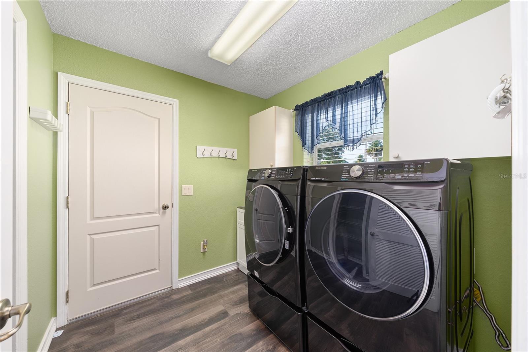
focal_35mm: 13
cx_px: 264
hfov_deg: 108.3
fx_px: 191
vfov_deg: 85.4
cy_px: 176
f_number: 7.1
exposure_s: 1/1.67
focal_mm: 13
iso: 100
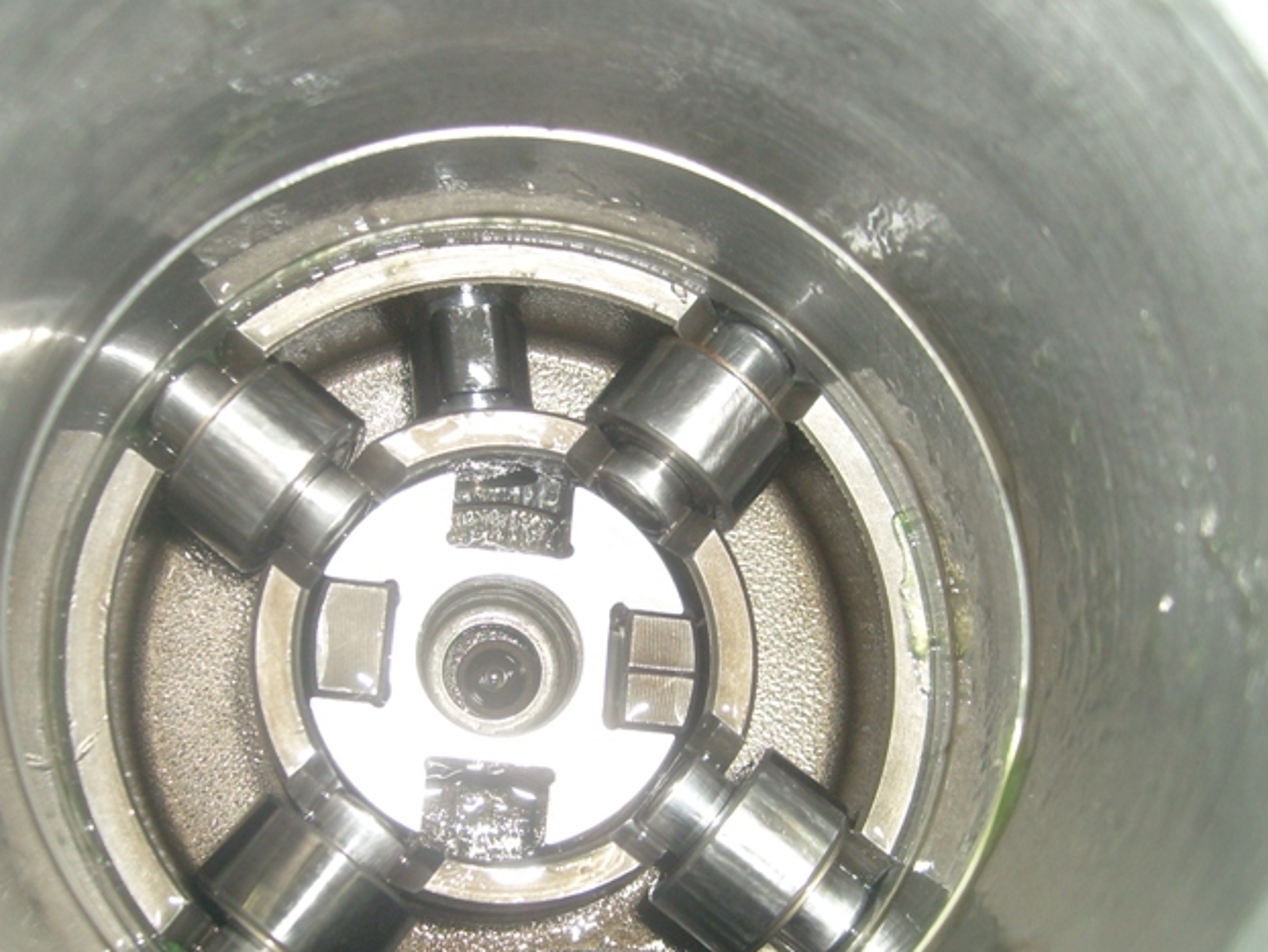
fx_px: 1649
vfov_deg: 32.1
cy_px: 575
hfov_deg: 42.0
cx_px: 559
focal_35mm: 45
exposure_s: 1/45
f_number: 2.8
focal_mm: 5.8
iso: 100
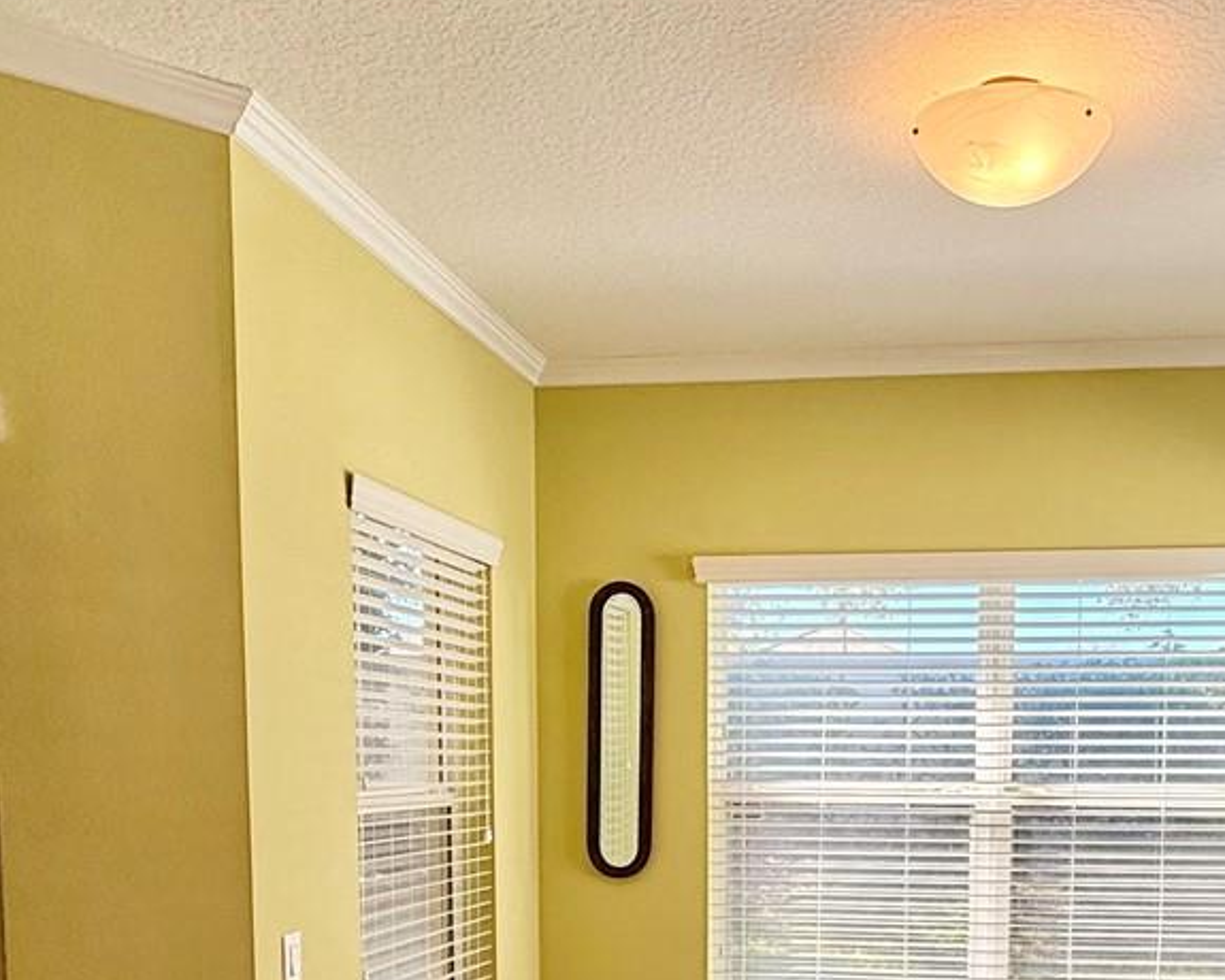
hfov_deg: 47.2
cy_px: 869
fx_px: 1378
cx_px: 816
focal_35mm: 38
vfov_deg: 36.8
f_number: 2.2
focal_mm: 2.22
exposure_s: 1/197
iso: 64
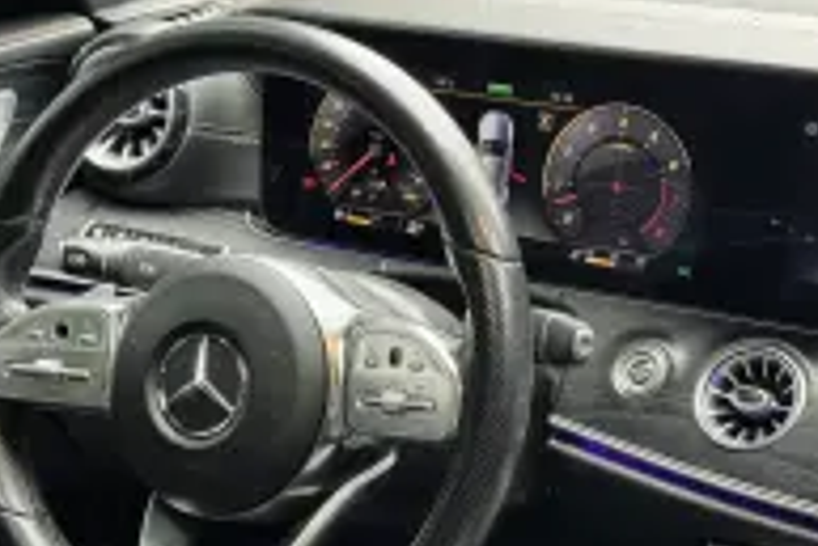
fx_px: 2115
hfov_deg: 21.9
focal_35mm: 93
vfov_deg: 14.6
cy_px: 483
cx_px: 390
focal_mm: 6.76
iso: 125
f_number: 1.78
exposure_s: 1/58
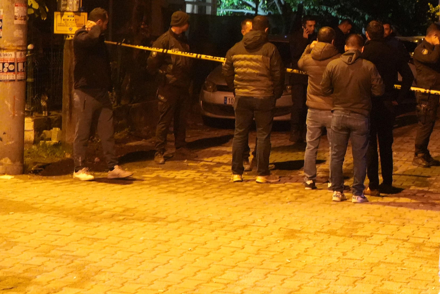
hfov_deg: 24.2
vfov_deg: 16.8
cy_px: 77
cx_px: 412
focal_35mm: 81
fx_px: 990
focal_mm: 38
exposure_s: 1/40
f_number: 4
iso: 12800
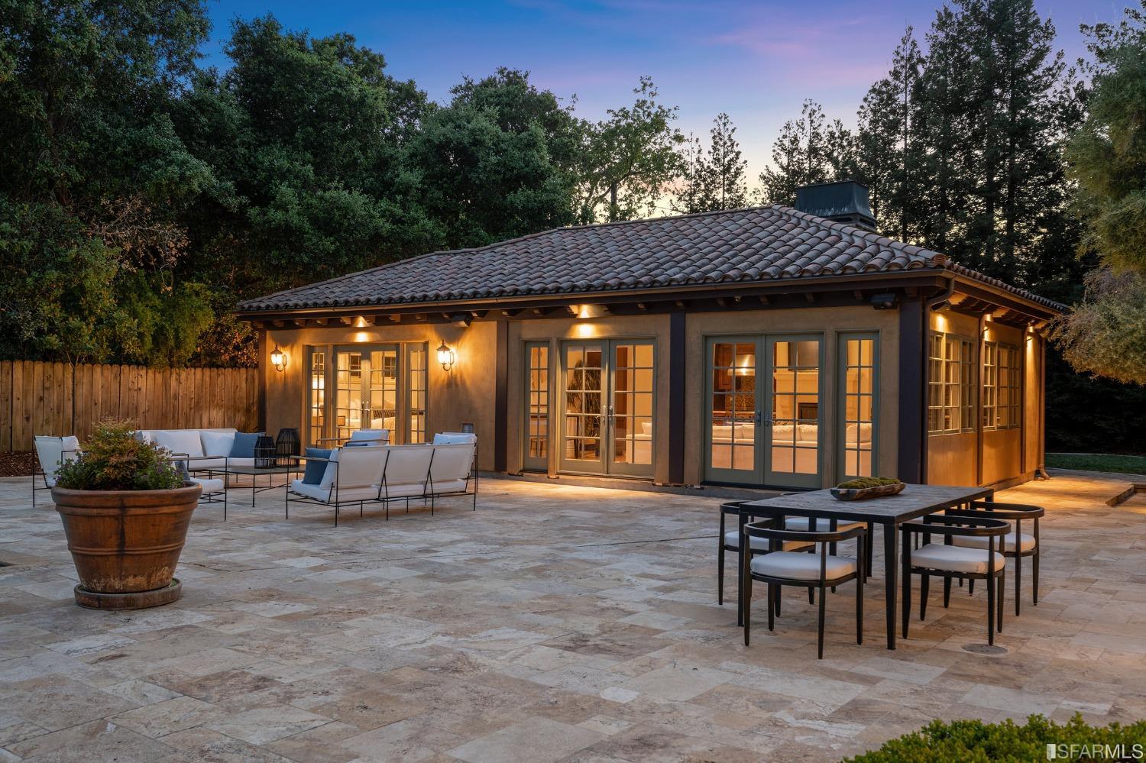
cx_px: 573
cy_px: 382
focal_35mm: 30
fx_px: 955
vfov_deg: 43.6
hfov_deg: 61.9
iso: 400
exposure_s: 1/1.25
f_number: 8
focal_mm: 30
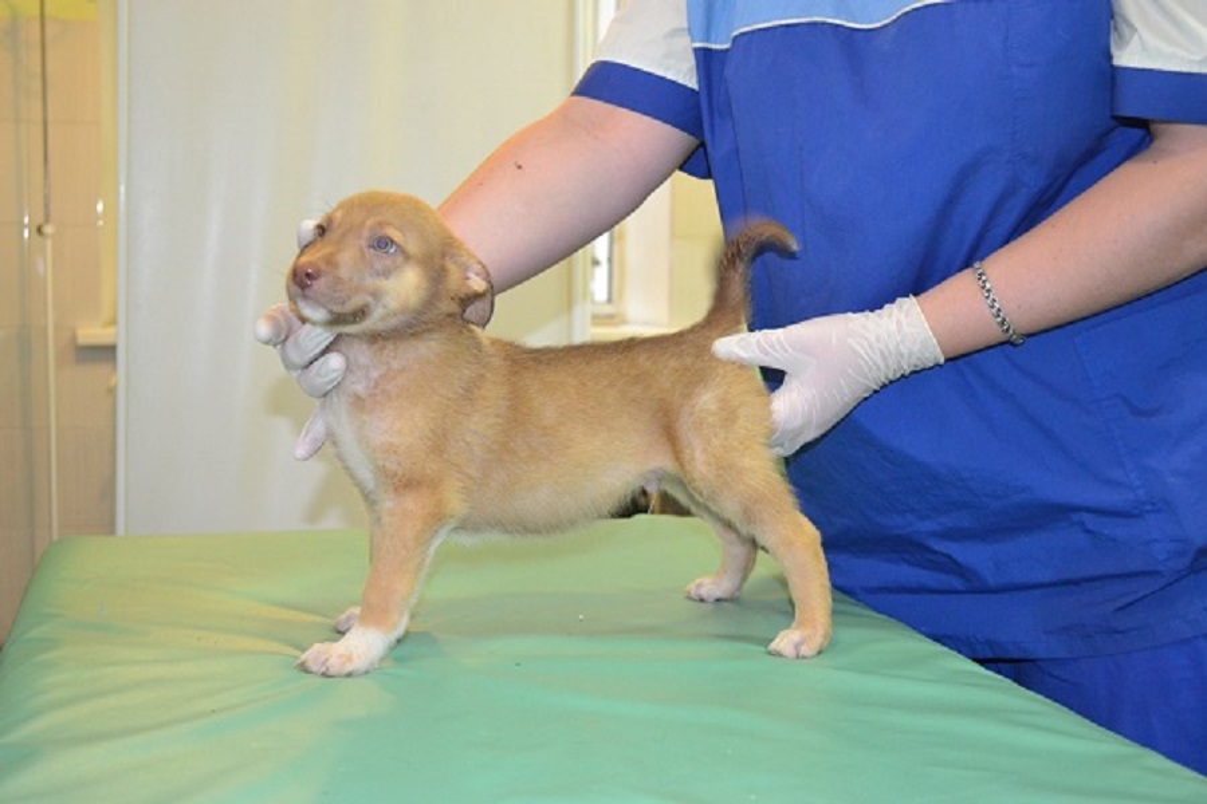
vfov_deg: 28.1
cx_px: 604
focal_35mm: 48
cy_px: 402
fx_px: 1609
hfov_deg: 41.1
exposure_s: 1/60
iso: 1800
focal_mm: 32
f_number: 4.8
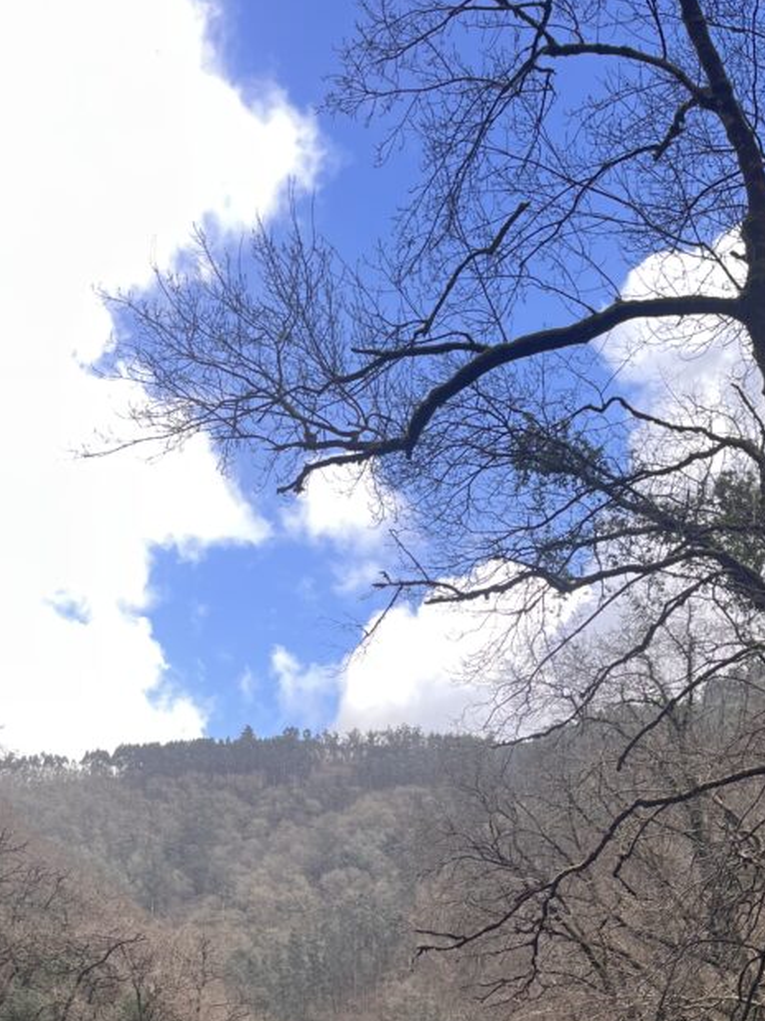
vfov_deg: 41.8
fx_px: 1267
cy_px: 828
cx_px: 409
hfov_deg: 33.6
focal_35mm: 43
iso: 50
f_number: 1.6
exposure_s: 1/276
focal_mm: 5.1
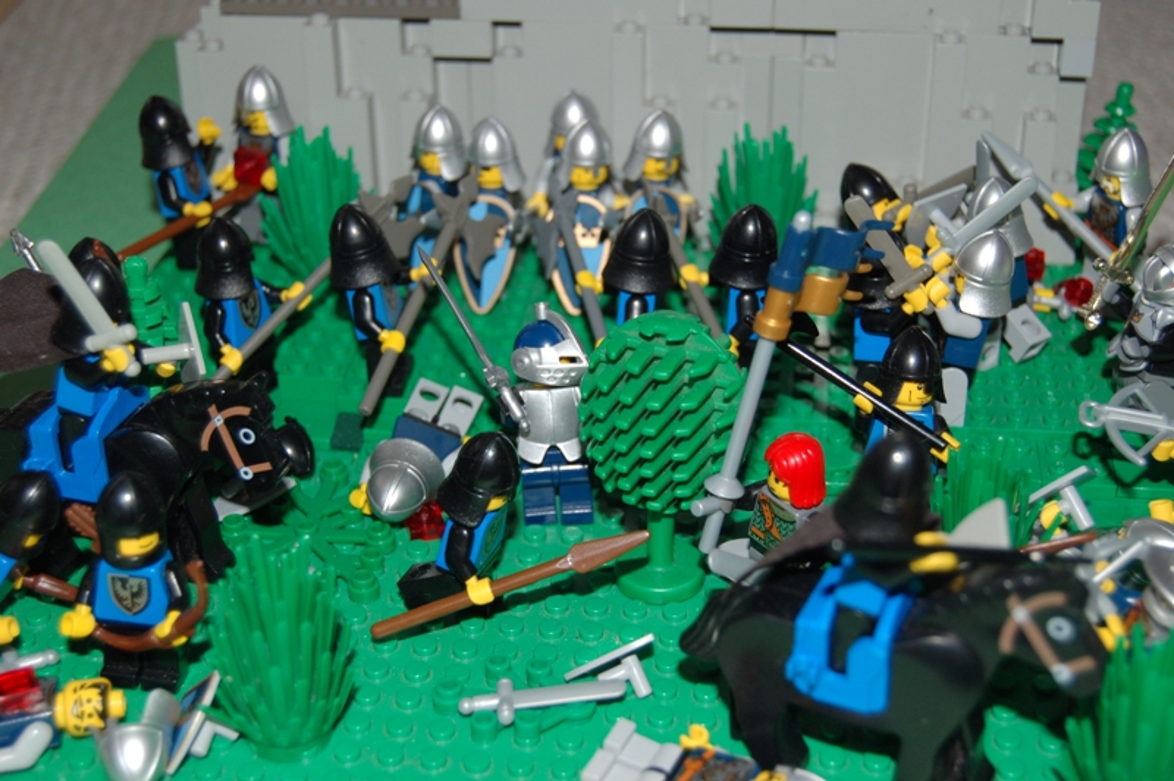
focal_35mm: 57
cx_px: 587
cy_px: 390
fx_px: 1857
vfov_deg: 23.7
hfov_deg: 35.1
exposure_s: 1/60
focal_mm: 38
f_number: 4.8
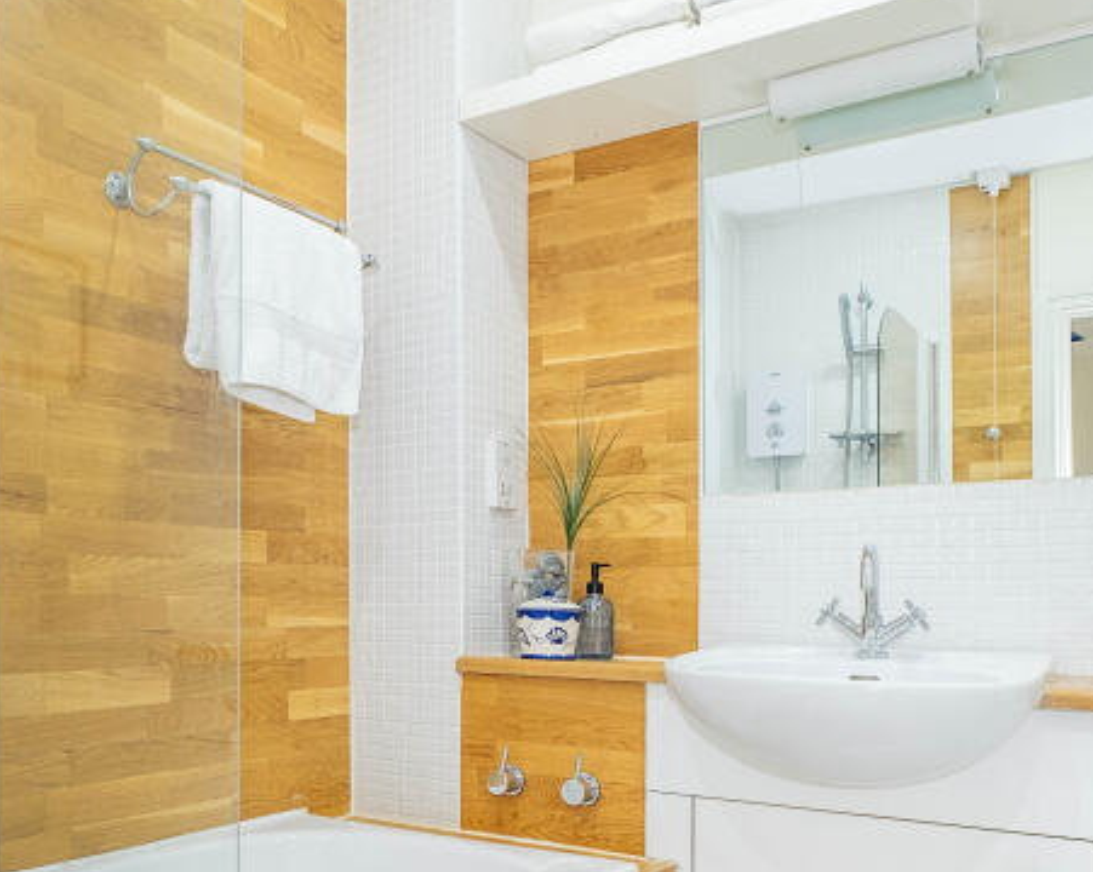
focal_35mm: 32
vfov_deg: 44.2
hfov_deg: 55.4
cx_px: 451
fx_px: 1034
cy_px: 655
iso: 160
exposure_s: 1/10
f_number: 5.6
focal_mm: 10
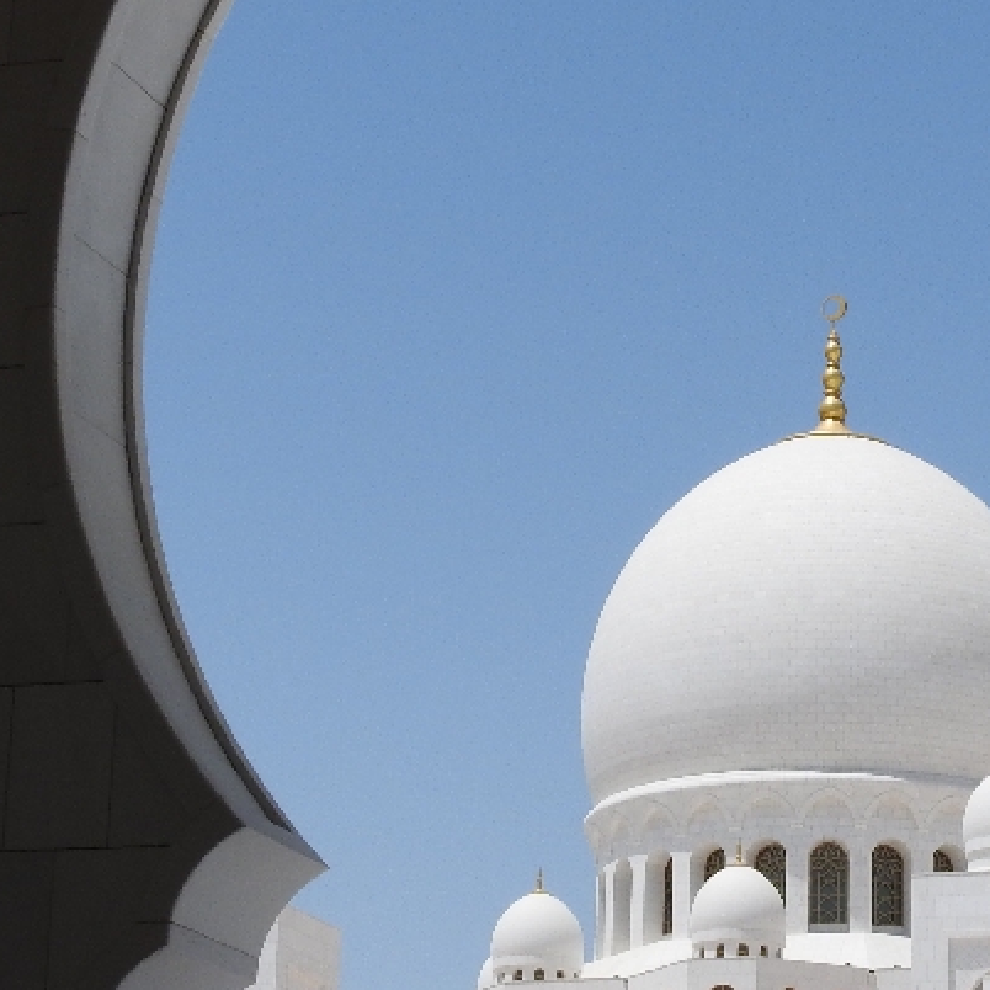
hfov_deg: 13.2
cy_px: 384
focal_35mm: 132
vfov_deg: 13.2
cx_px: 791
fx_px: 4271
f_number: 5
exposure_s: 1/1600
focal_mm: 9
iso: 100
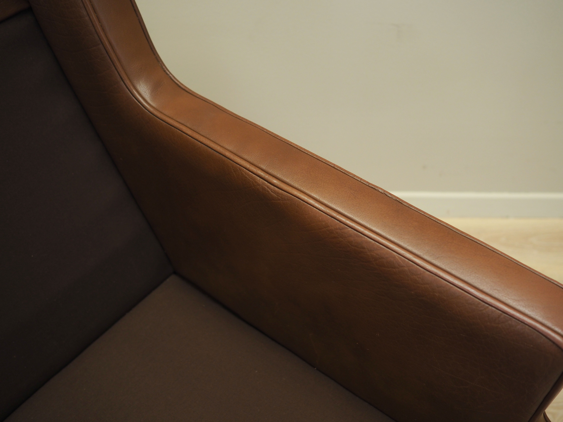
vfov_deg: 41.8
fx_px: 553
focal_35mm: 34
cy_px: 211
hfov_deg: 54.0
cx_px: 282
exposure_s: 1/40
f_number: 2.2
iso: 250
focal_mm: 17
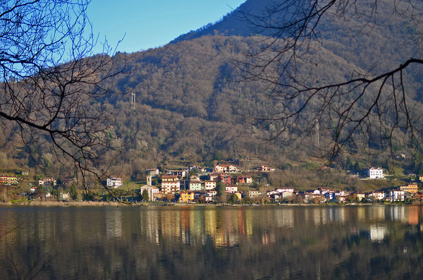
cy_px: 140
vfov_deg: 25.6
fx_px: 615
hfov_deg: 37.9
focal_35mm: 52
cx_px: 212
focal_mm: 35
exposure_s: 1/500
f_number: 2.2
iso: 160
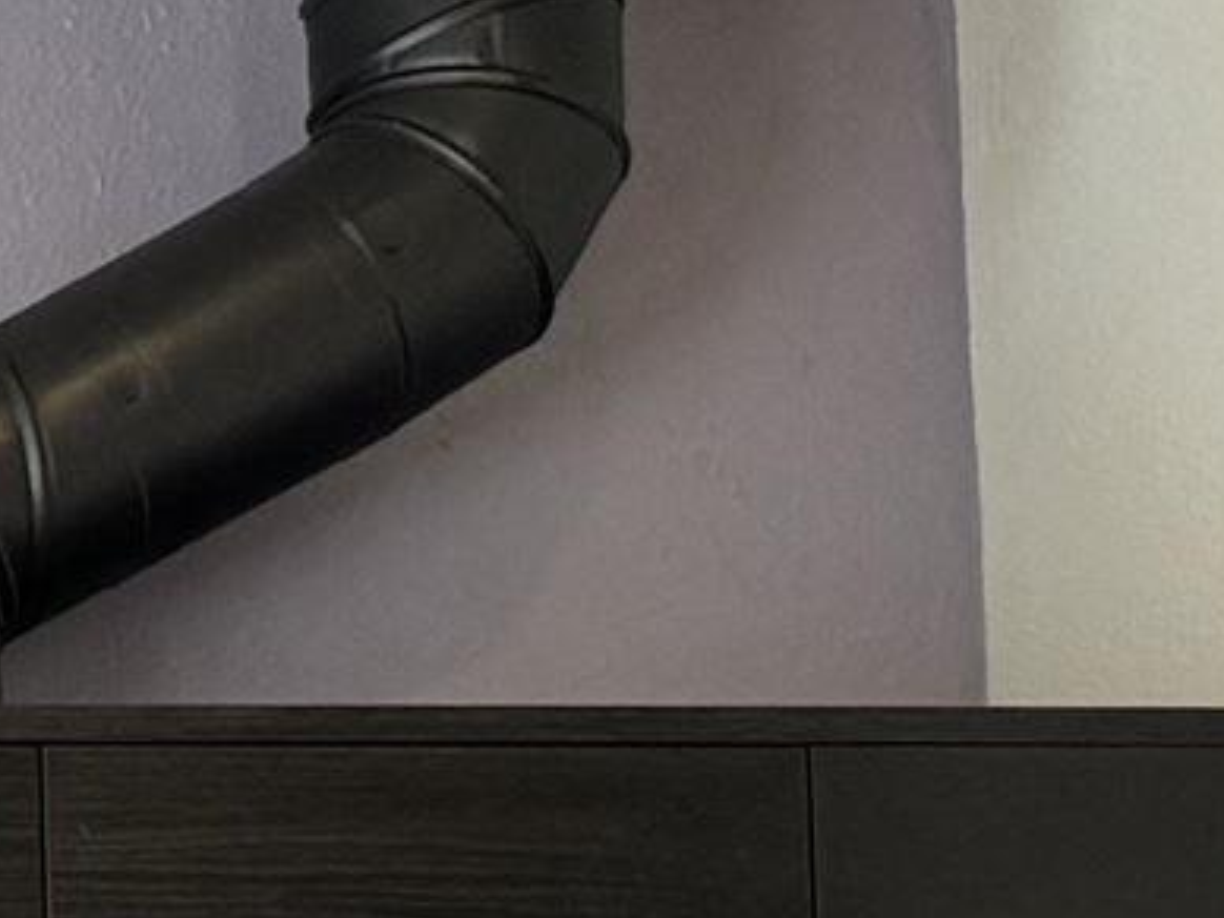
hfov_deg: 8.6
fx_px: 6718
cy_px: 2969
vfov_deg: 6.9
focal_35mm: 190
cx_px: -2524
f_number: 1.78
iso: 125
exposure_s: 1/60
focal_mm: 6.76
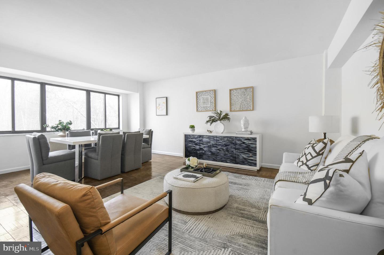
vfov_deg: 77.2
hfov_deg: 100.4
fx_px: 160
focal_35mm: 15
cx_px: 192
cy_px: 128
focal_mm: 10
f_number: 8
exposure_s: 1/6
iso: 200
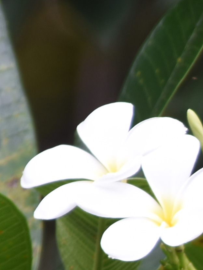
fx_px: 24468
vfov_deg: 0.6
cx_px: 420
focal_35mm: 3130
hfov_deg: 0.5
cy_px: 237
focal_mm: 400
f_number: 6.3
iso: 200
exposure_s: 1/200
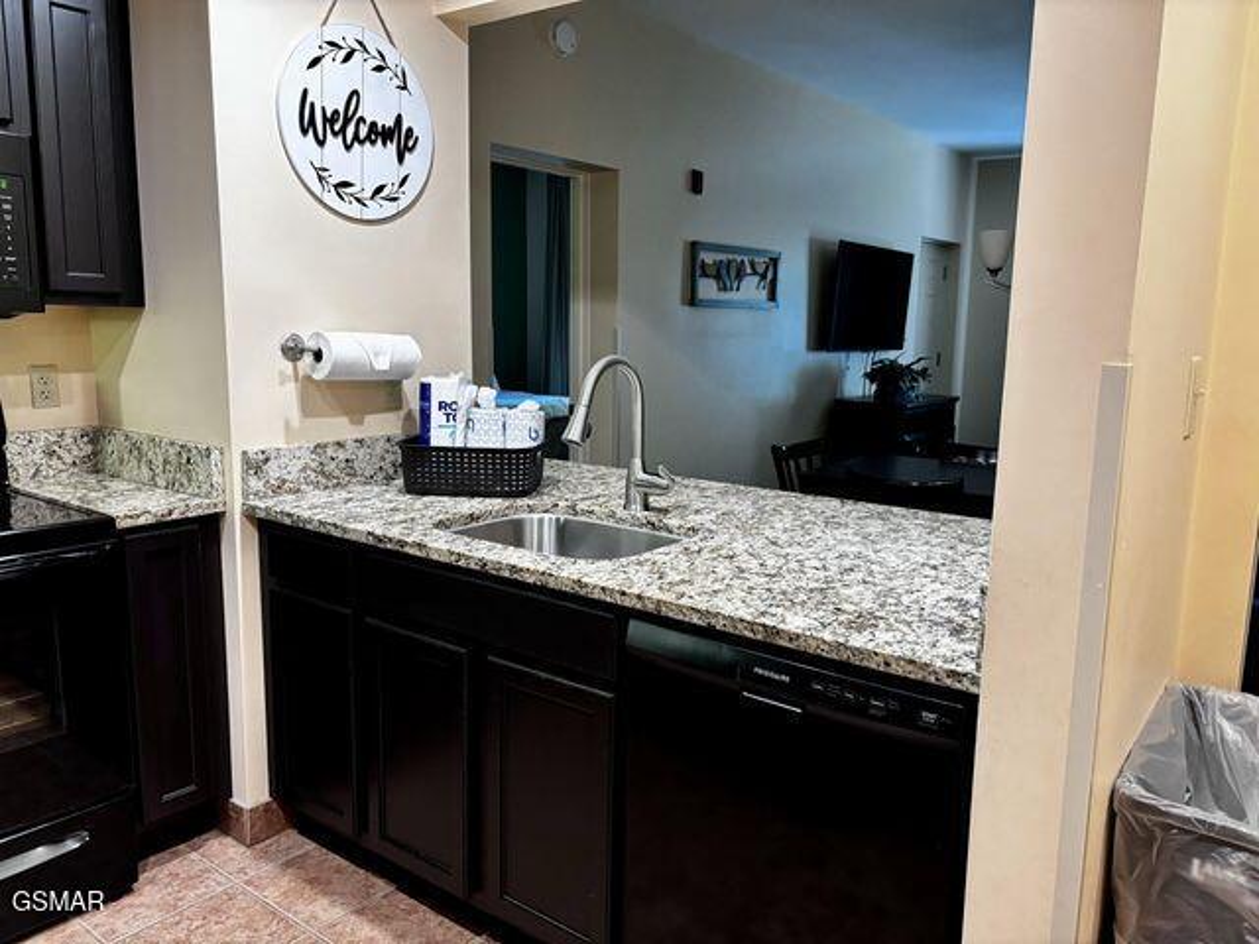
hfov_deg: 67.3
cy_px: 472
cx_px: 630
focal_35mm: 26
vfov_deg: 53.1
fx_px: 946
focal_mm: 5.96
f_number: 1.6
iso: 250
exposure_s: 1/60
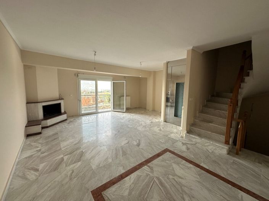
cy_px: 100
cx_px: 134
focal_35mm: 14
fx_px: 109
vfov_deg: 85.6
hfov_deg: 102.1
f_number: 2.2
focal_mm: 2.22
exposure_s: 1/99
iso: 64
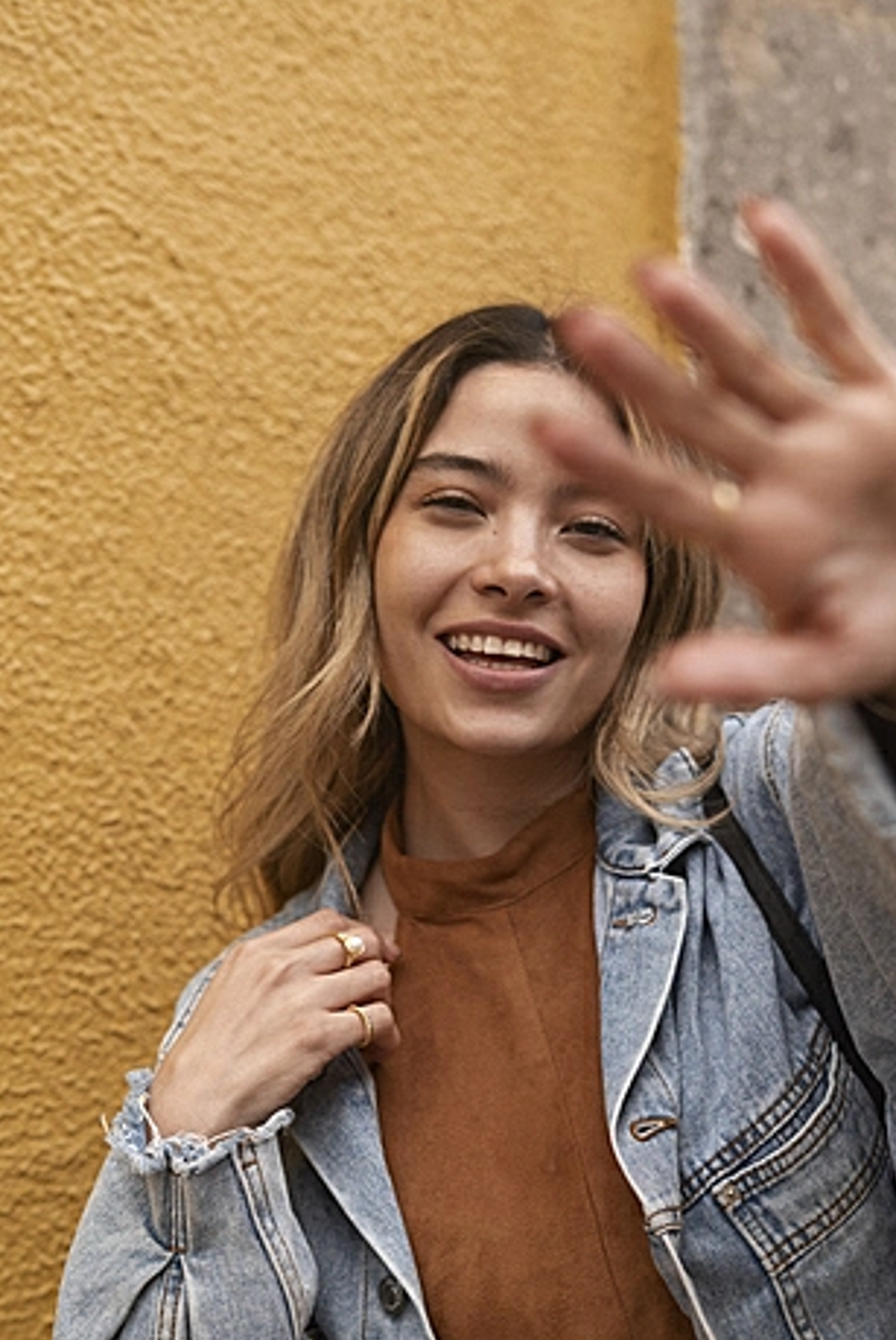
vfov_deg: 30.9
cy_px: 781
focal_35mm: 65
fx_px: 2421
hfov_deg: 20.9
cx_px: 559
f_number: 2.8
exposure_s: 1/160
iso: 640
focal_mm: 50
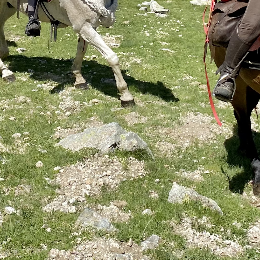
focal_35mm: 86
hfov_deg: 20.2
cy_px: 4
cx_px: 131
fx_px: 731
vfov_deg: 19.6
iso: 32
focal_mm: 4.25
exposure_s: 1/2755
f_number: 1.8
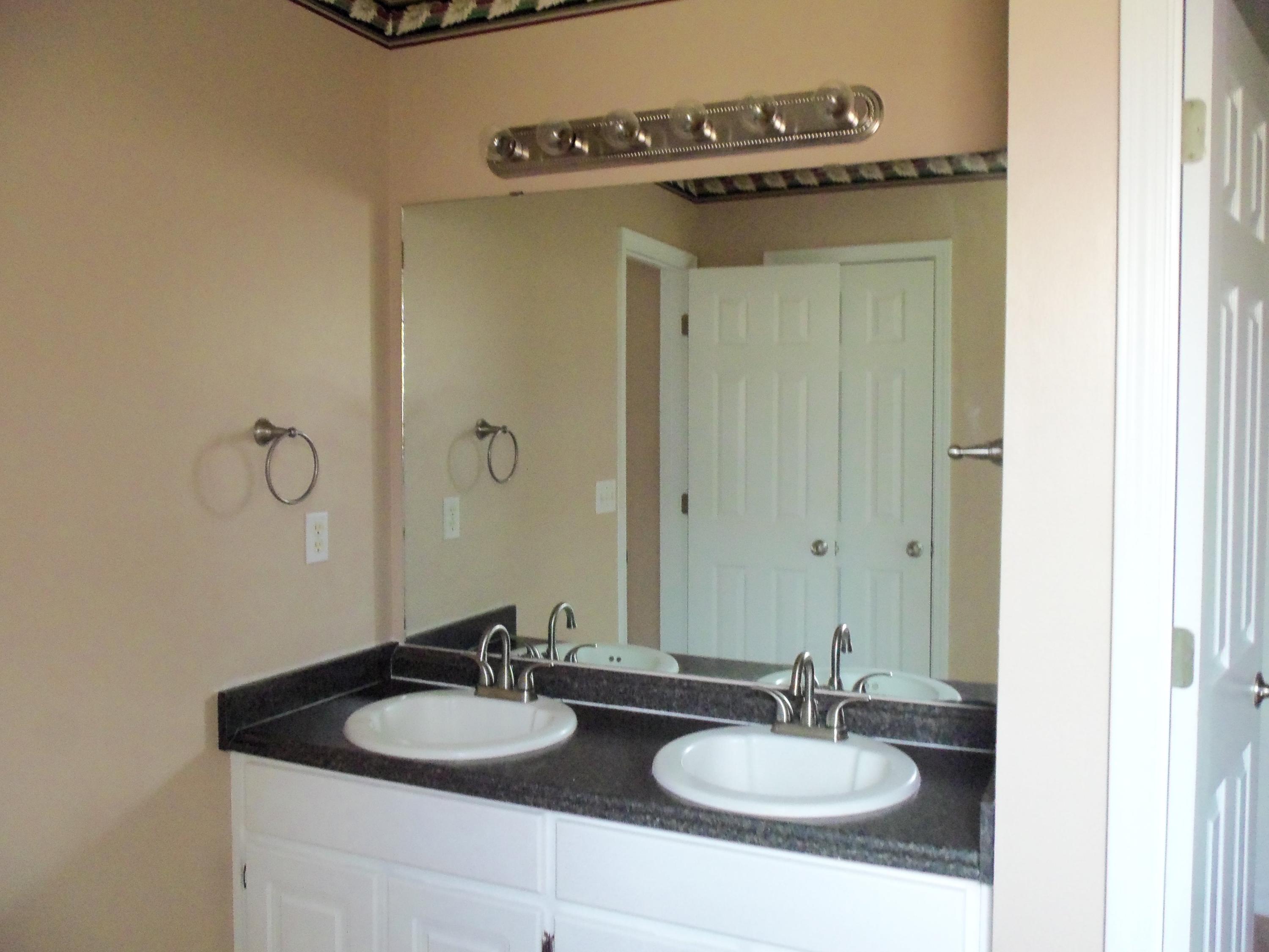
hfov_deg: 61.7
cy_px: 476
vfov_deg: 48.2
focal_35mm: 29
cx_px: 634
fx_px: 1063
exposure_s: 1/30
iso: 400
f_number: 3.4
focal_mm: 5.2
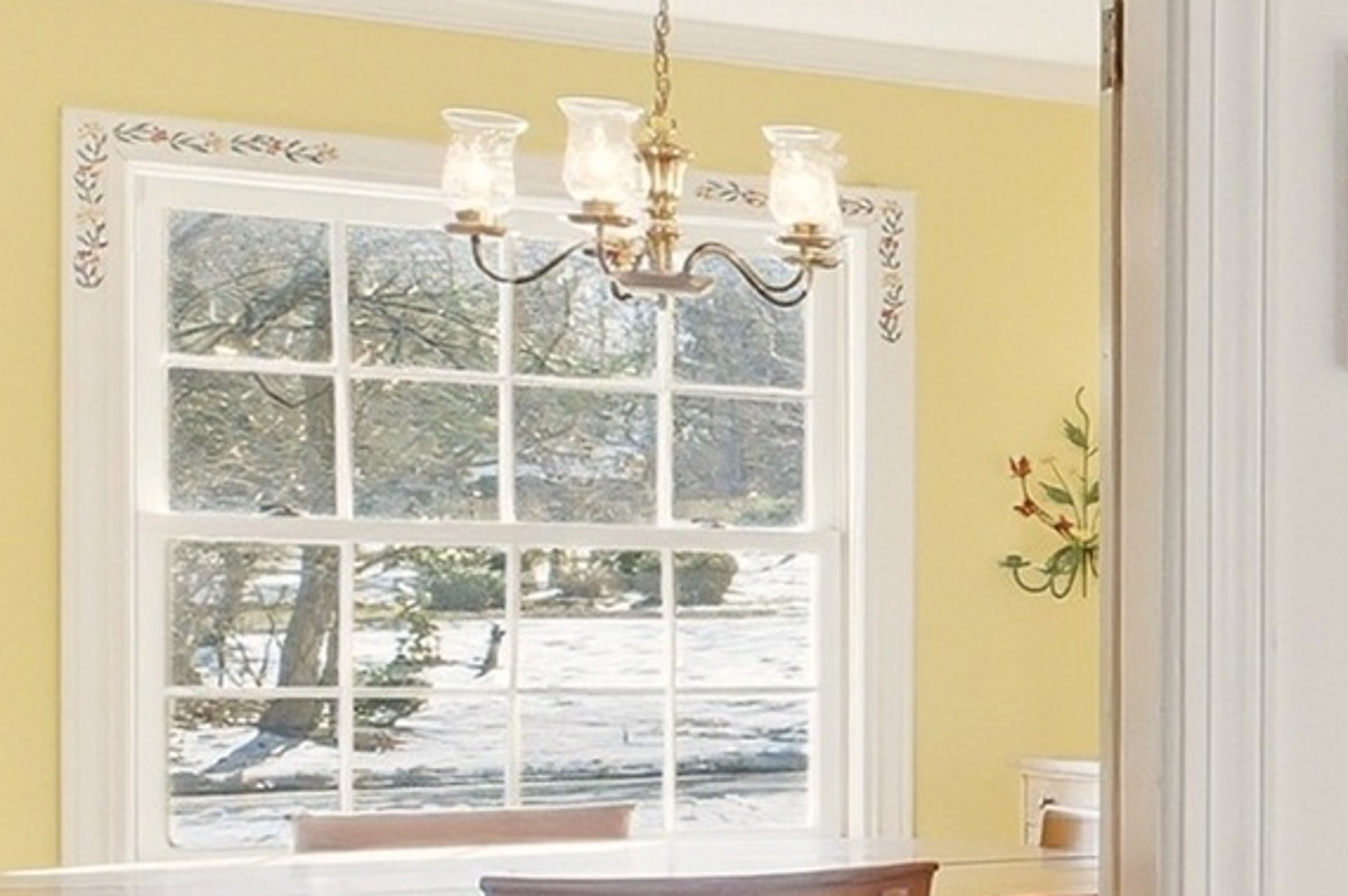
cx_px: 3089
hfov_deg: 15.8
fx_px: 2955
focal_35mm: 79
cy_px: 712
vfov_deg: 17.1
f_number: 8
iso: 400
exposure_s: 1/1000
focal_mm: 10
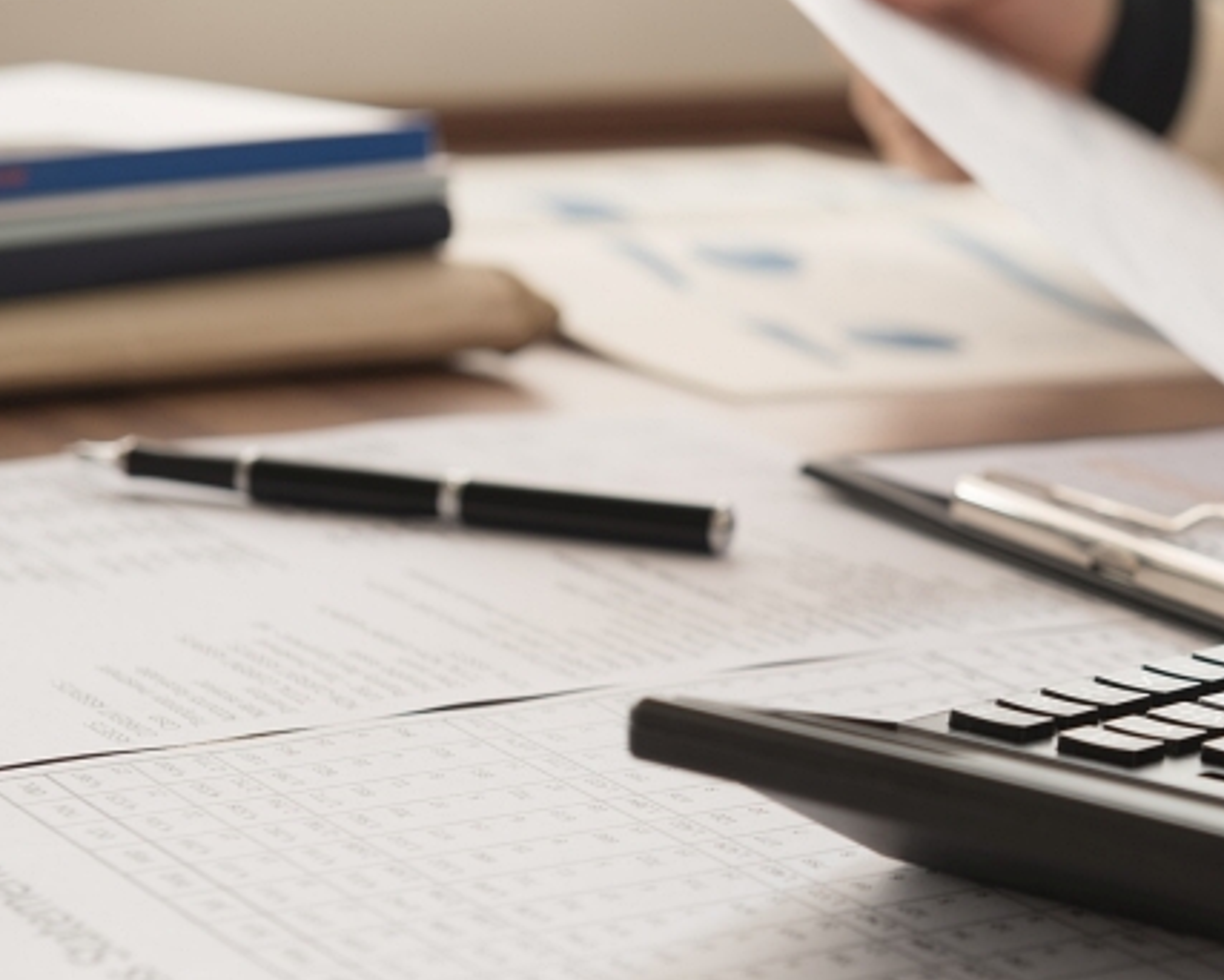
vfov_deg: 14.1
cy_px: 519
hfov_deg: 17.5
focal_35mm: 109
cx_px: 980
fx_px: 3950
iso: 100
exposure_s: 1/8
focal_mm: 62
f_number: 5.6
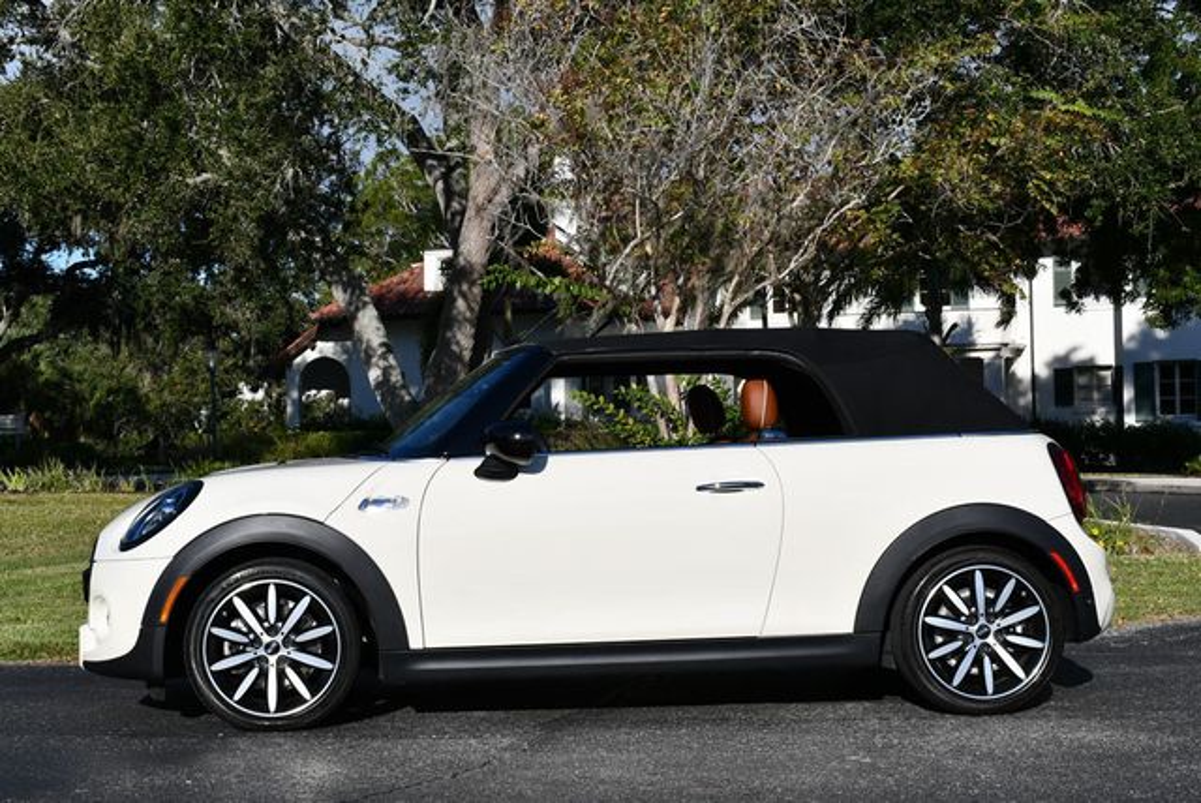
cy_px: 402
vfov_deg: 23.4
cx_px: 600
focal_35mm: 58
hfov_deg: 34.5
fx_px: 1937
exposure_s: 1/320
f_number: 9
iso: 100
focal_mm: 29
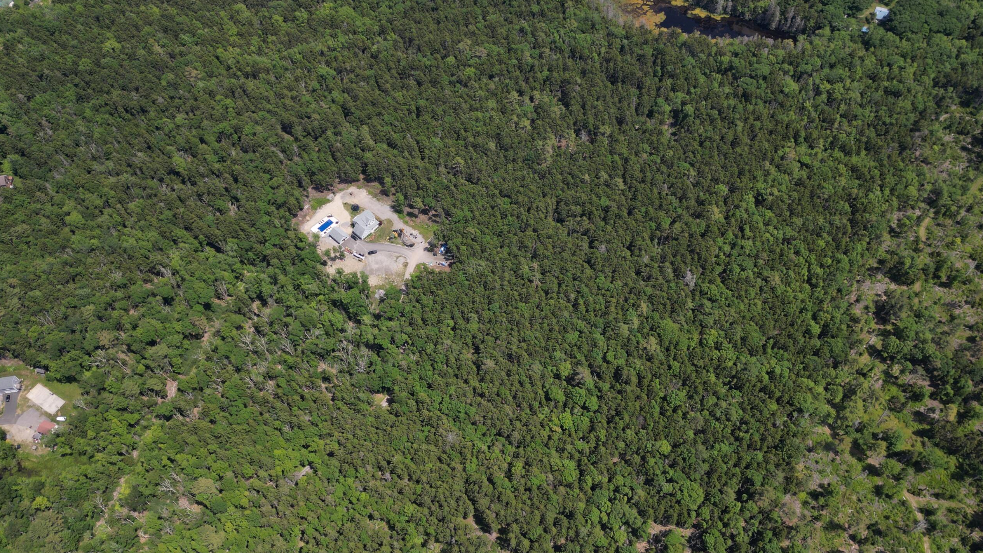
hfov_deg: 62.6
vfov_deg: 37.8
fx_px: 808
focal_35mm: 31
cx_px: 504
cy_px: 298
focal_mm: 6.72
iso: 100
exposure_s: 1/2500
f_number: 1.7
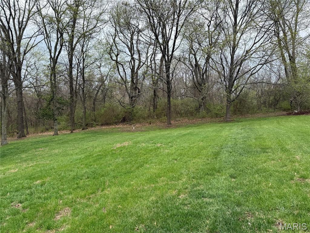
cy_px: 116
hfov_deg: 71.6
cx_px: 155
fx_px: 215
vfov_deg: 56.8
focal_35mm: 24
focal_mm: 6.76
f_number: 1.78
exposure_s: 1/1337
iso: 80
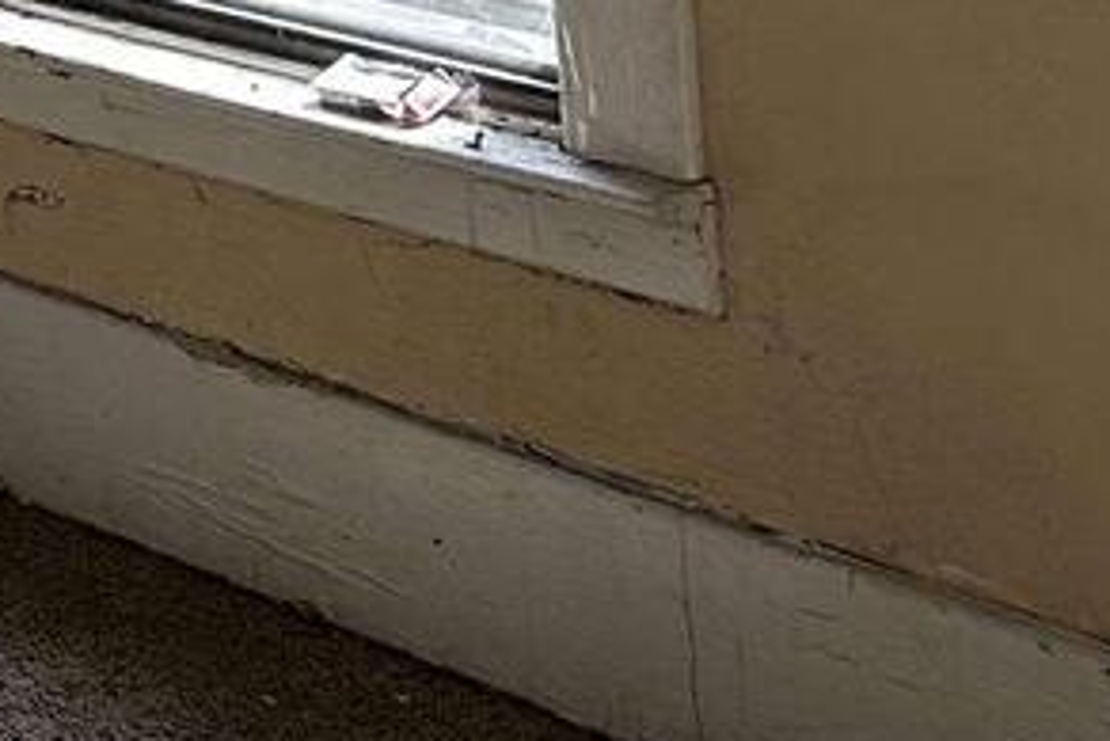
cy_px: -1087
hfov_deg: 13.4
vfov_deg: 9.7
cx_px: -1334
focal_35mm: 123
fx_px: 3794
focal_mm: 6.86
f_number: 1.78
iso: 64
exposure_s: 1/211
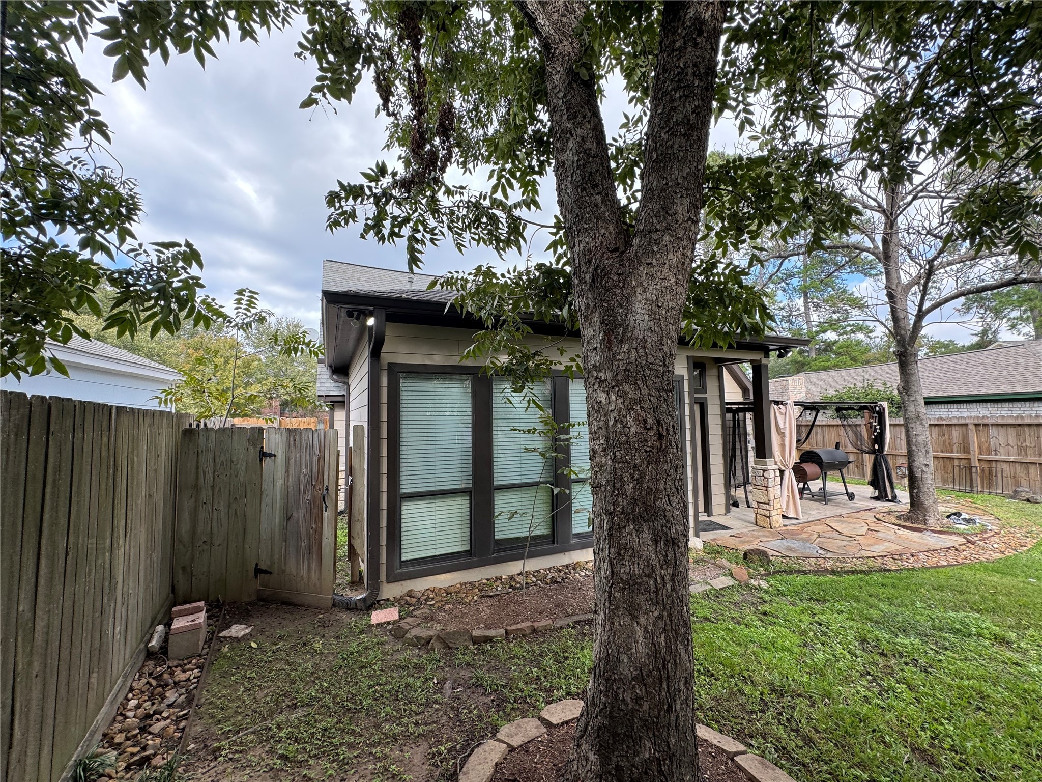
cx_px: 521
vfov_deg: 85.7
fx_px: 421
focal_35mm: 14
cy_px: 391
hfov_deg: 102.1
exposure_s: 1/156
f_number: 2.2
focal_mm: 2.22
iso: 40
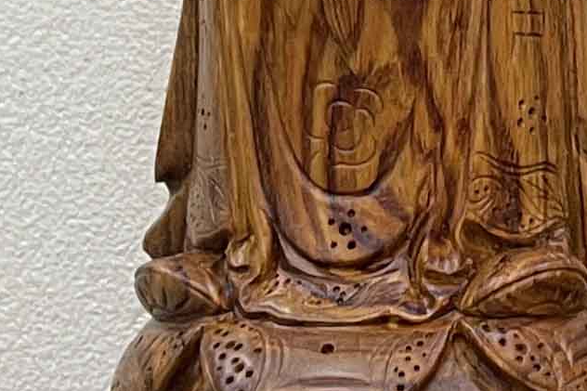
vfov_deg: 8.1
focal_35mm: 166
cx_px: 1037
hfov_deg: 11.5
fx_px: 2706
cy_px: -200
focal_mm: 5.1
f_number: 1.6
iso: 80
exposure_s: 1/50
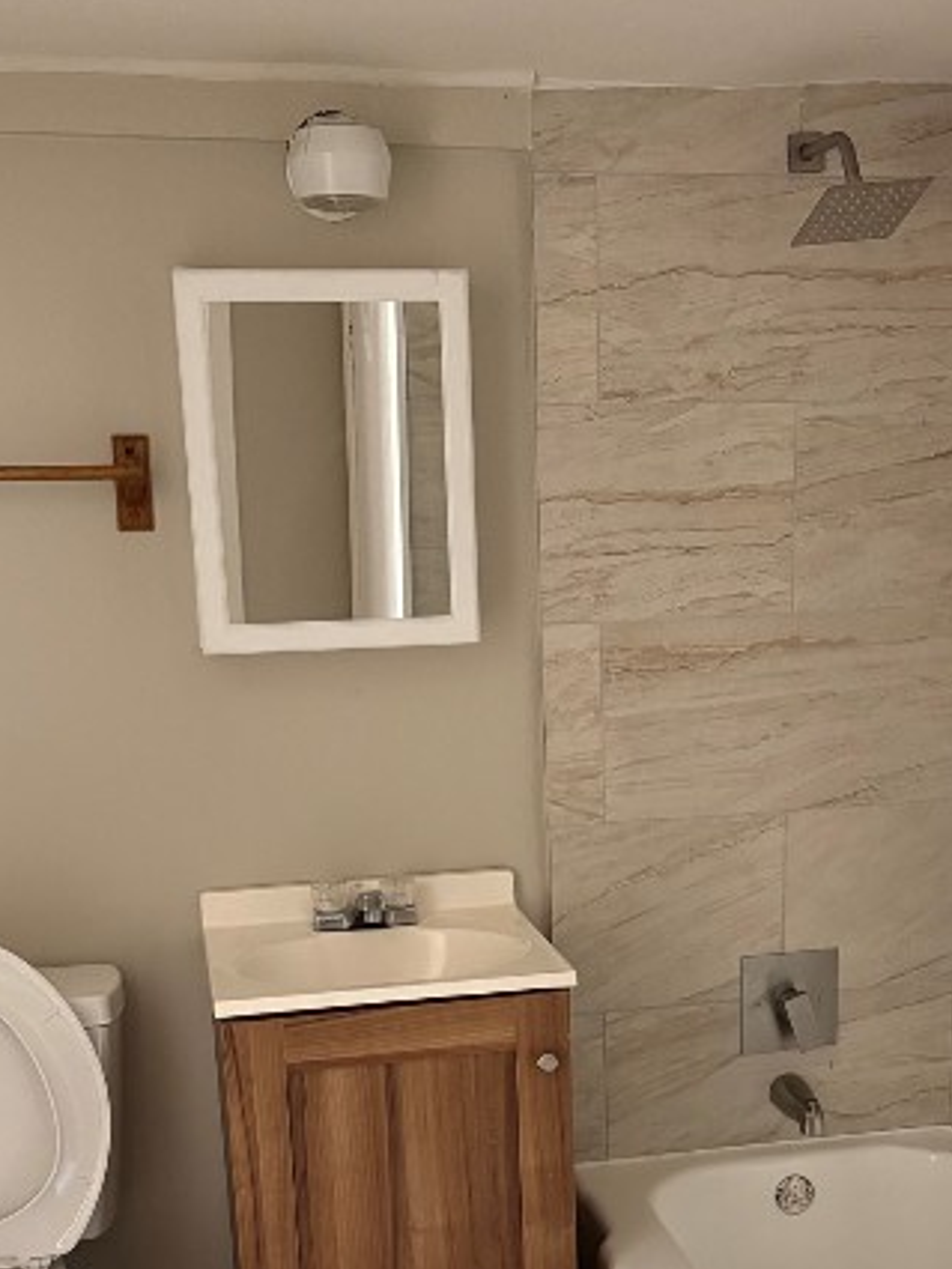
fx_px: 1723
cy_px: 982
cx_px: 546
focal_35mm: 47
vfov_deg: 39.1
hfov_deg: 30.8
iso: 500
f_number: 1.6
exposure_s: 1/60
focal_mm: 5.96
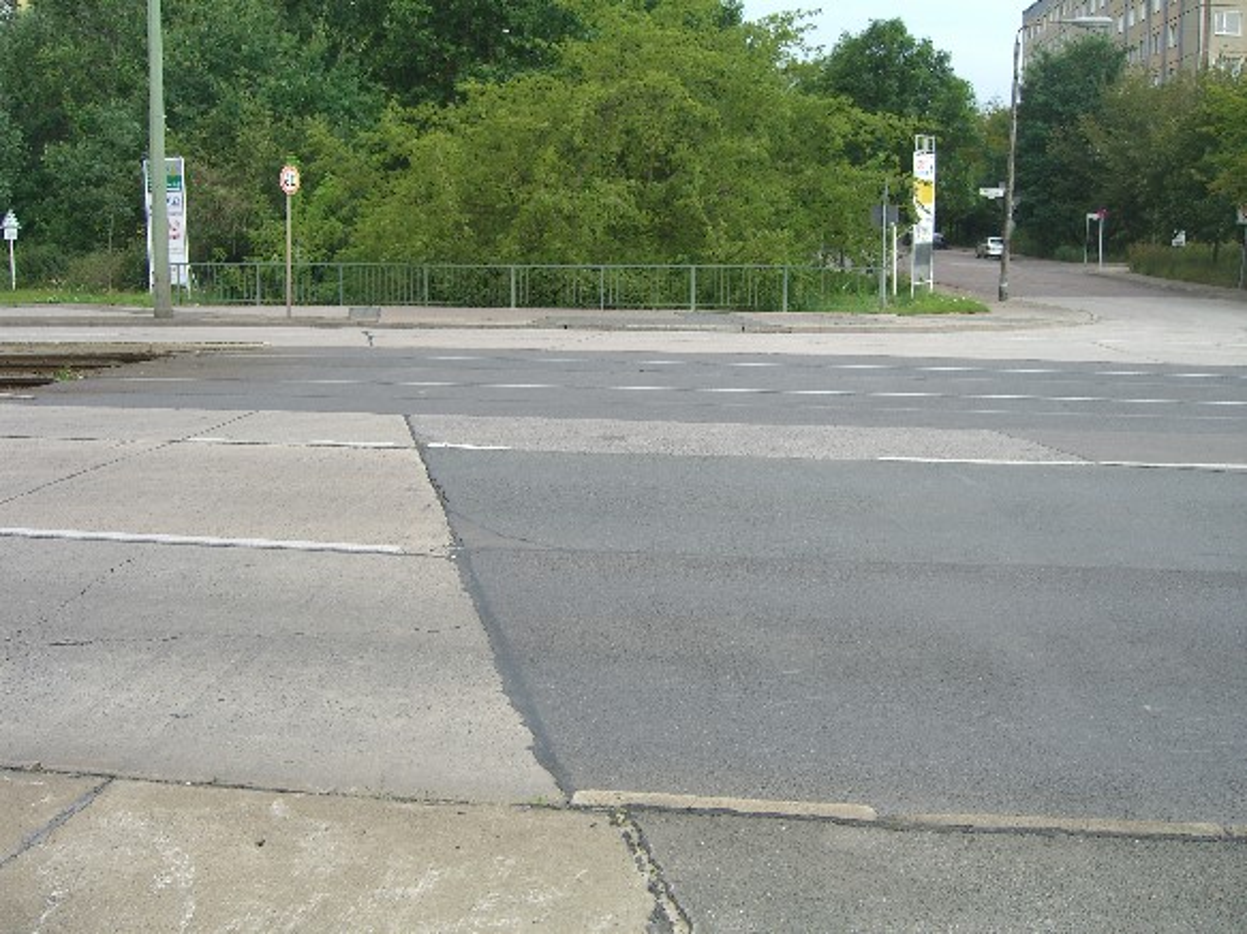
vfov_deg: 37.7
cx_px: 624
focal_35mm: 38
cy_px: 467
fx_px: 1369
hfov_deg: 49.0
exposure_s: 1/125
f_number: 2.8
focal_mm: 7.9
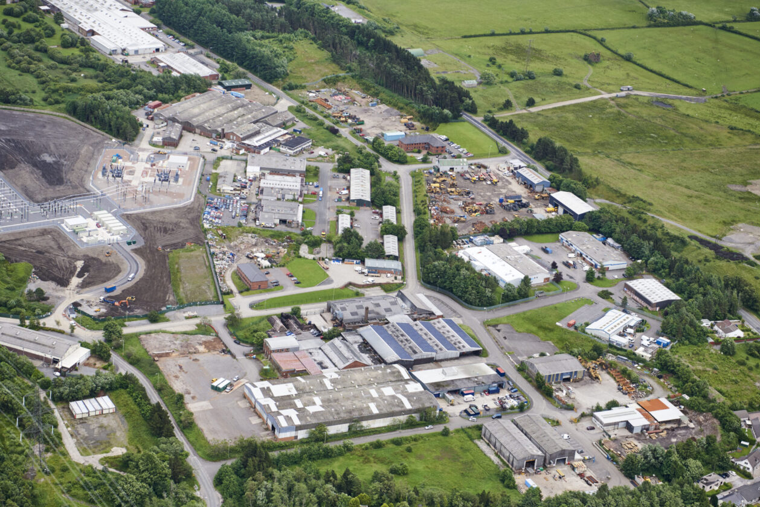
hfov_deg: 27.3
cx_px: 387
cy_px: 249
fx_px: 1563
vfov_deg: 18.4
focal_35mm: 74
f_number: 4.5
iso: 400
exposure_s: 1/1250
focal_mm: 70
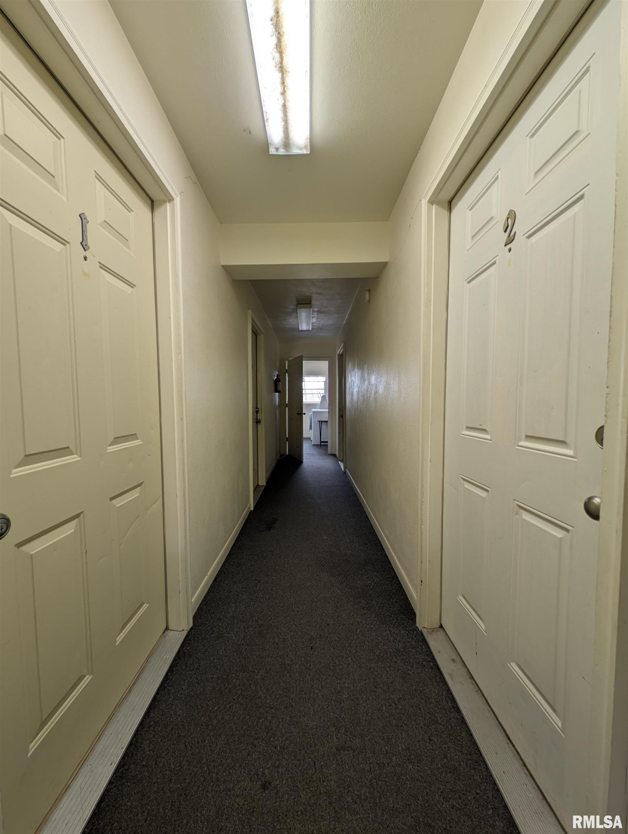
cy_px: 417
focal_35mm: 12
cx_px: 314
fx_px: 290
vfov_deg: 110.5
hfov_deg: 94.6
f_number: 1.95
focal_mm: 2.23
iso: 50
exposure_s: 1/120
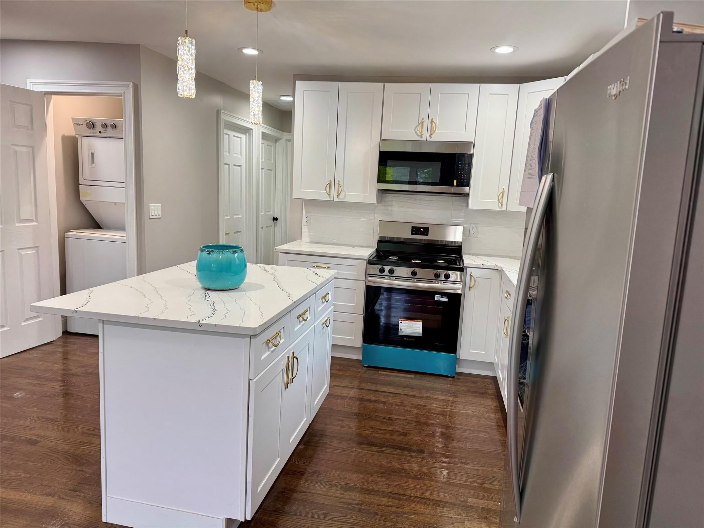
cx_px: 352
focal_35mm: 24
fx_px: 488
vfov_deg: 56.8
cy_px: 264
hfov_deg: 71.6
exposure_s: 1/120
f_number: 1.78
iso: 125
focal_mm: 6.76
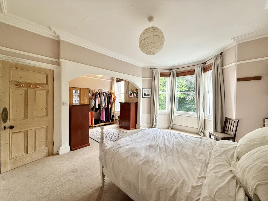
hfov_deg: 102.1
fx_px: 108
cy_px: 100
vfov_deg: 85.7
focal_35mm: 14
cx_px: 134
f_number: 2.2
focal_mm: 2.22
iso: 80
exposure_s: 1/100
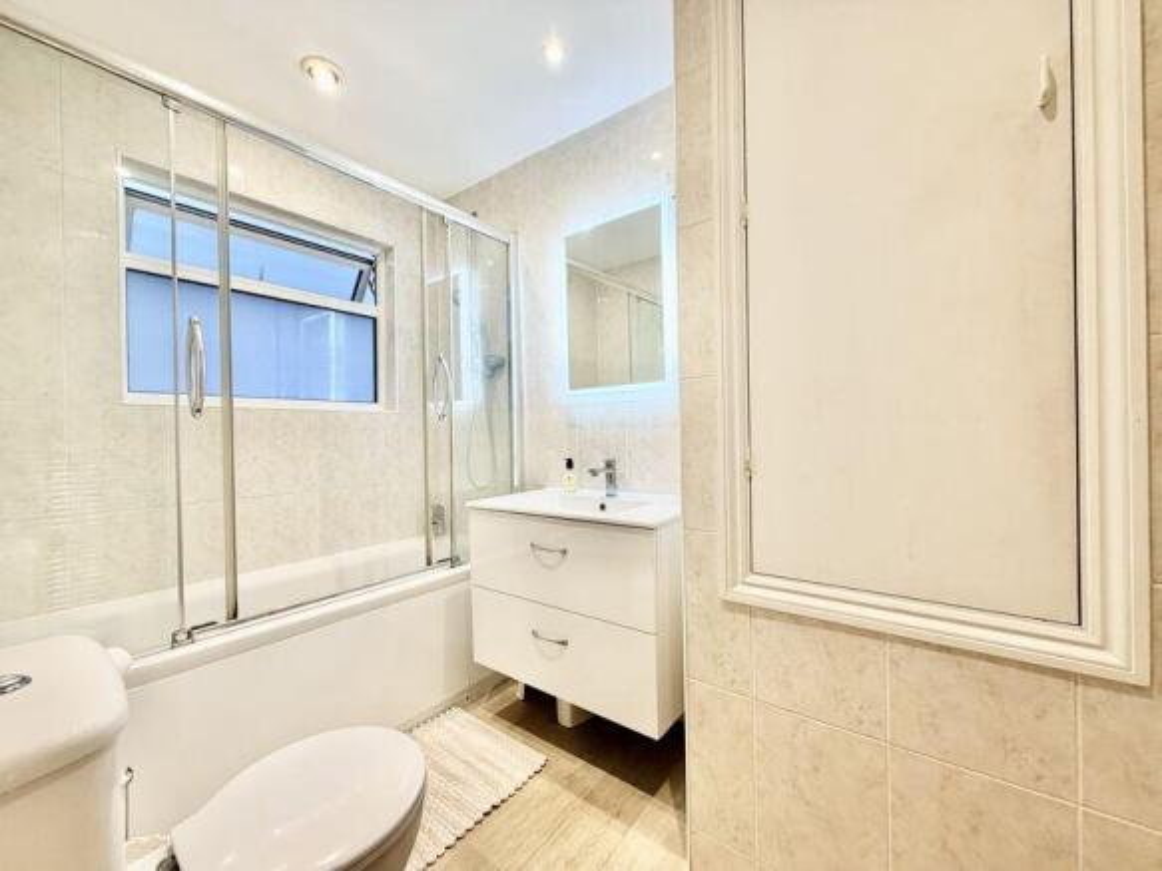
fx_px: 470
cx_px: 581
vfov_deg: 85.7
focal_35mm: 14
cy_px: 436
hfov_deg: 102.1
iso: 125
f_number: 2.2
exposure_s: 1/100
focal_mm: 2.22
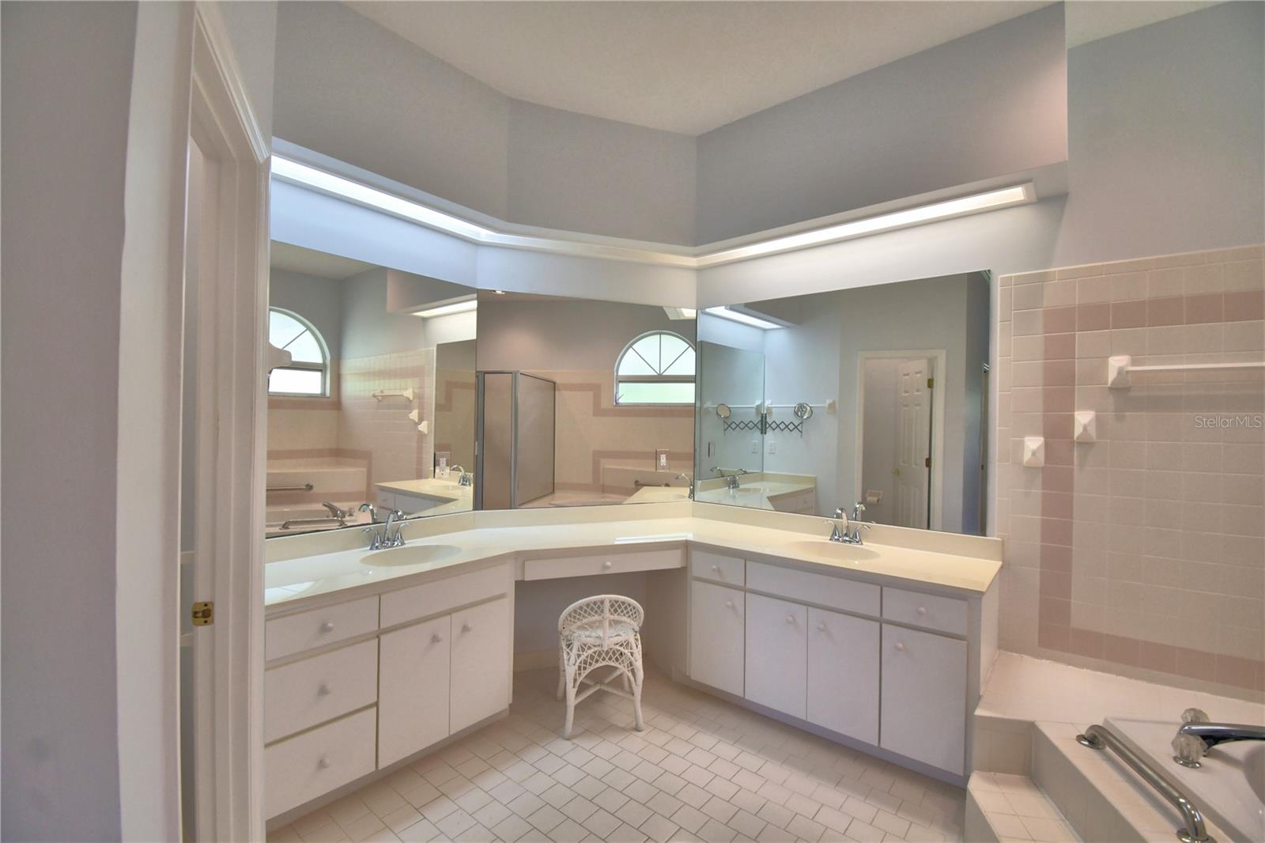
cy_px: 422
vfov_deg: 77.3
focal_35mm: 15
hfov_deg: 100.4
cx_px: 632
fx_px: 527
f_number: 4.5
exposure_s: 1/125
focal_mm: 10
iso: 400
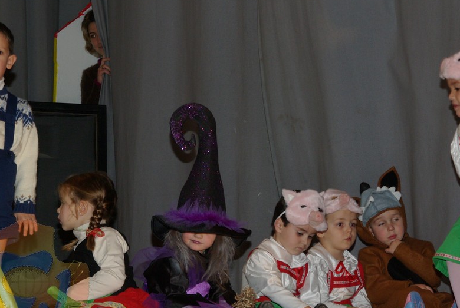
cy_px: 140
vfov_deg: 11.2
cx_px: 304
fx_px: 1574
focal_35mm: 123
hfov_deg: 16.6
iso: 400
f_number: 5.6
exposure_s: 1/60
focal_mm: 50
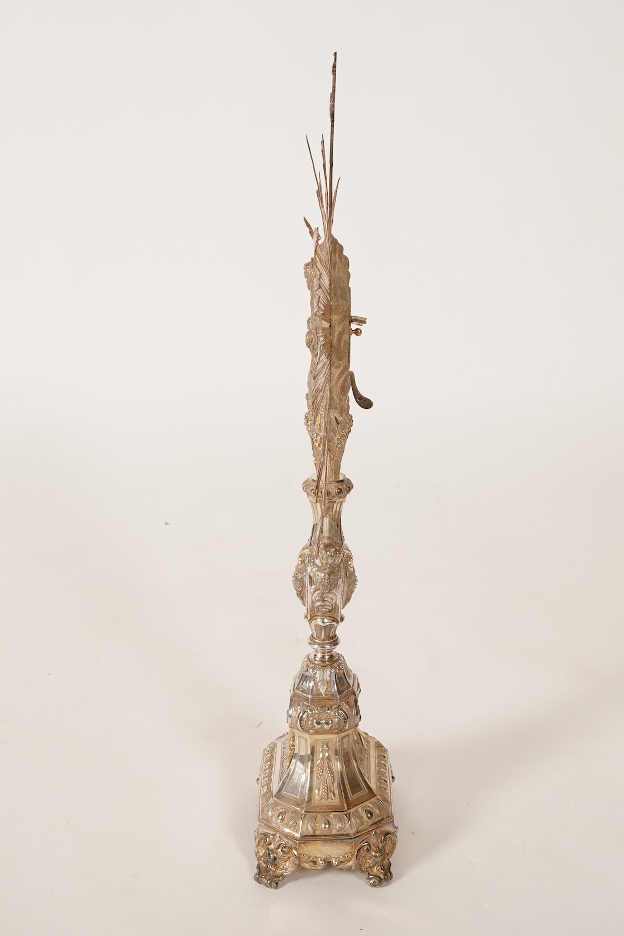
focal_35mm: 45
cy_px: 468
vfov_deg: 43.6
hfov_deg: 29.9
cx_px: 312
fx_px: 1170
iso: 320
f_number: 14
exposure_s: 1/125
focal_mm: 30
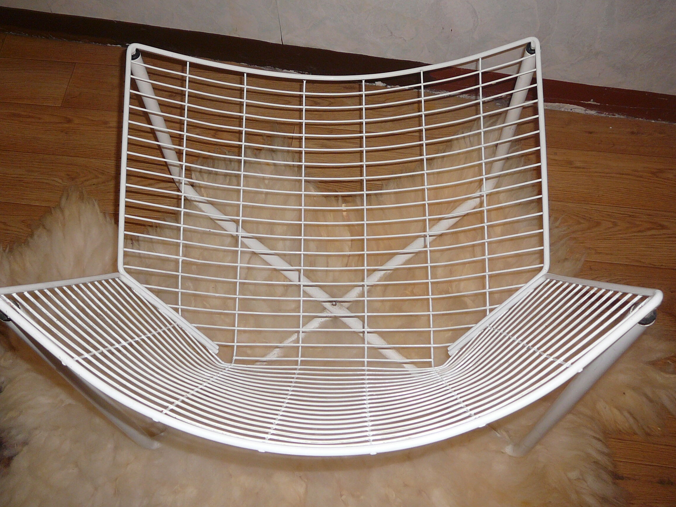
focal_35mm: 39
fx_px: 762
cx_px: 309
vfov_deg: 36.8
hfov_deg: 47.8
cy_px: 233
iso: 100
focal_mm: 5.2
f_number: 2.8
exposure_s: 1/30
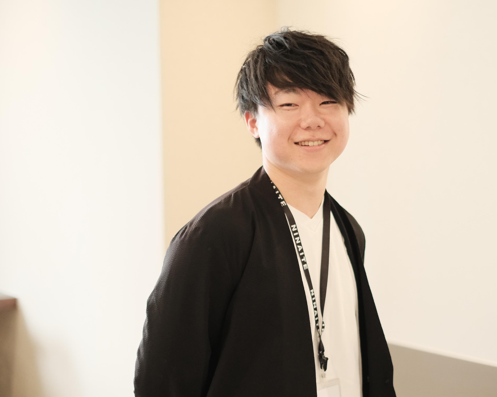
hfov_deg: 30.0
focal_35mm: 63
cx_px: 295
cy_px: 204
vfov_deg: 24.2
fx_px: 927
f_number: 1.4
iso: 2500
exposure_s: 1/500
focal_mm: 35
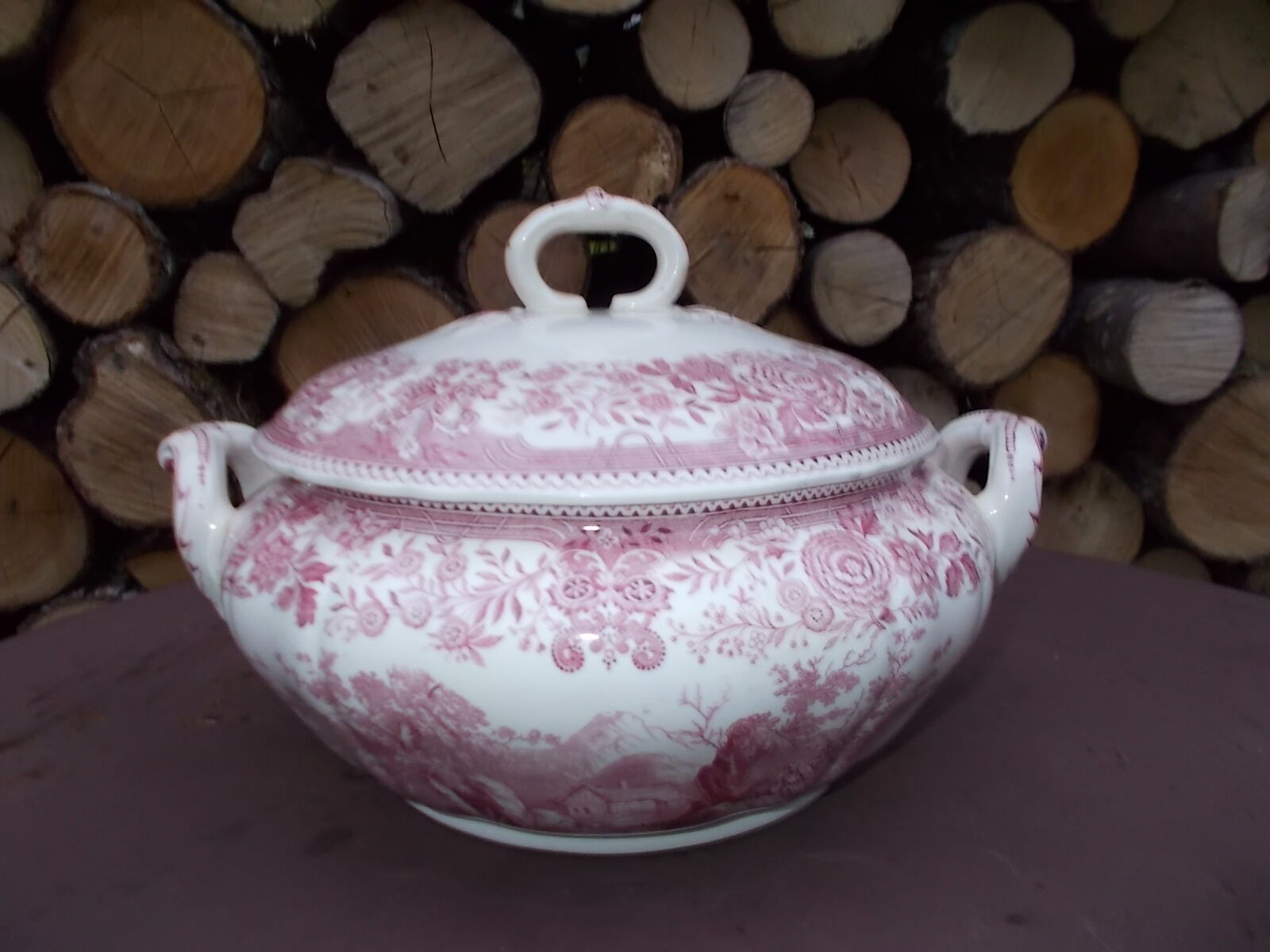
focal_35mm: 26
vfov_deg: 53.1
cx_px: 635
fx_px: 954
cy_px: 476
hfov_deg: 67.3
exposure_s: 1/25
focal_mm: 4.6
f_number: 3.2
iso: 200
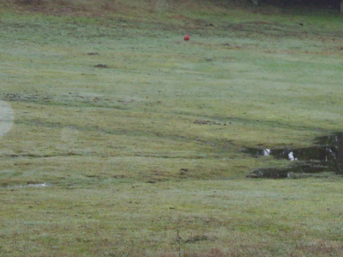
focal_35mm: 139
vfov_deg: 10.6
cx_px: 320
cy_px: 28
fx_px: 1377
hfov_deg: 14.0
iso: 200
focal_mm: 7.9
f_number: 2.8
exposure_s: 1/125
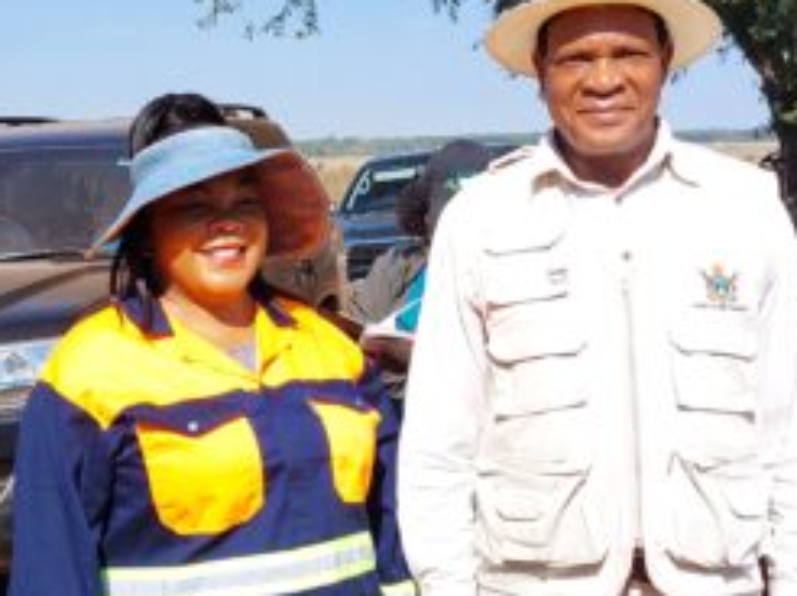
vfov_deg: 19.6
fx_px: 1725
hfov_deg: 25.7
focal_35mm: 75
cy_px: 249
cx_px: 188
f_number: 1.8
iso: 25
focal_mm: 5.23
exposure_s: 1/749
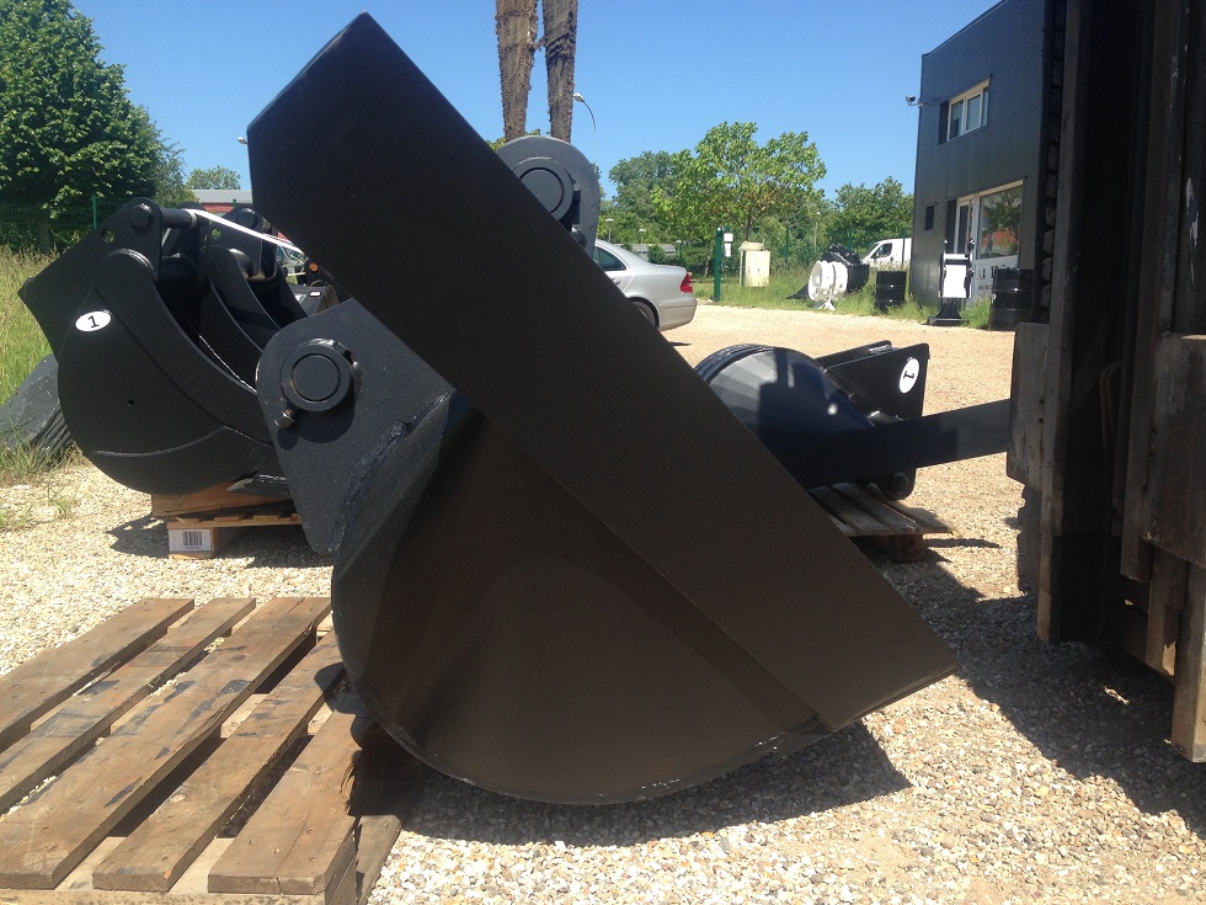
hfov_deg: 55.4
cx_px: 603
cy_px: 452
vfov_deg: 42.9
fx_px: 1150
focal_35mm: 33
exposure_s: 1/968
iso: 50
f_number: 2.4
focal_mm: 4.12
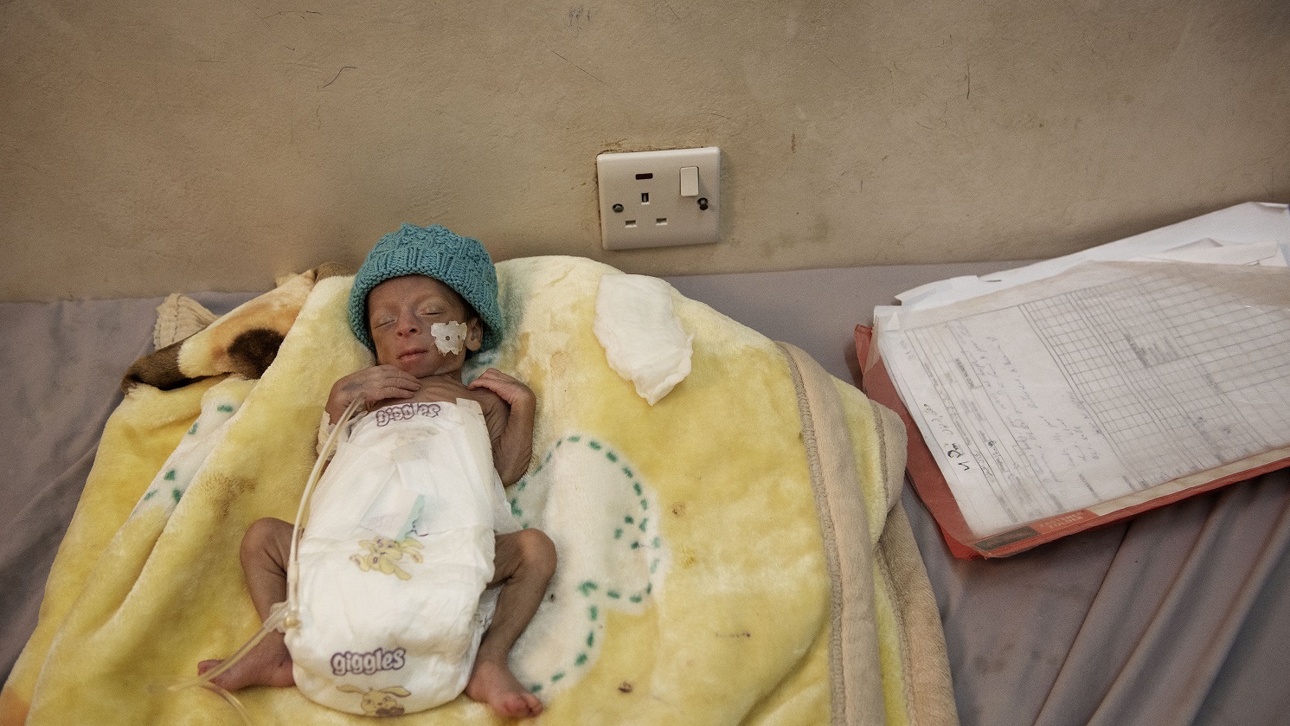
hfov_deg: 54.0
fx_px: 1266
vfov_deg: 32.0
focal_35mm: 37
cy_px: 345
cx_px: 641
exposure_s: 1/125
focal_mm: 35
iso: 1250
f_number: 4
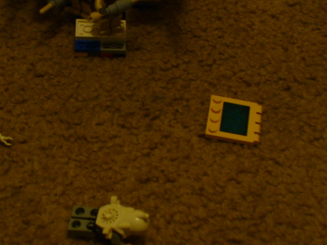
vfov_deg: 18.4
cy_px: 92
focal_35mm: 80
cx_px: 107
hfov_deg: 24.3
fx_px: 756
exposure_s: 1/8
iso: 100
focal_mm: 7
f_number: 2.9
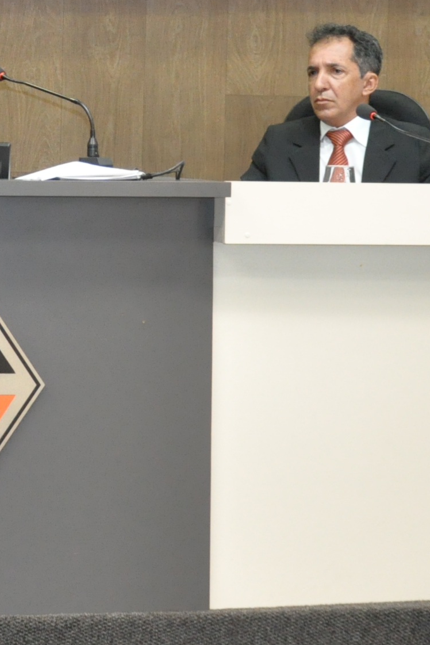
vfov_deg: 14.0
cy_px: 120
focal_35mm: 146
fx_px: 2616
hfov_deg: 9.3
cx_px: 9
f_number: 5
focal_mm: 34
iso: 2000
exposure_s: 1/80
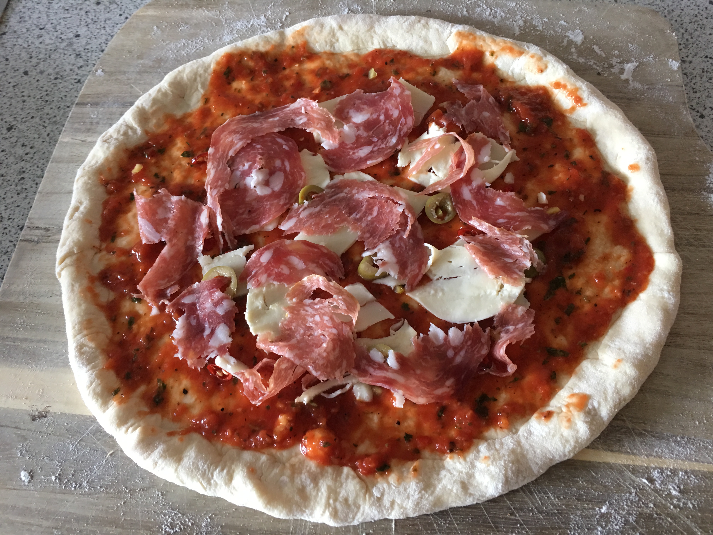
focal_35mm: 29
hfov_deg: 61.7
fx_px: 597
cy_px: 268
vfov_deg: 48.2
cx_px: 356
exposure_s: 1/17
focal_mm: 4.15
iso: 64
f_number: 2.2
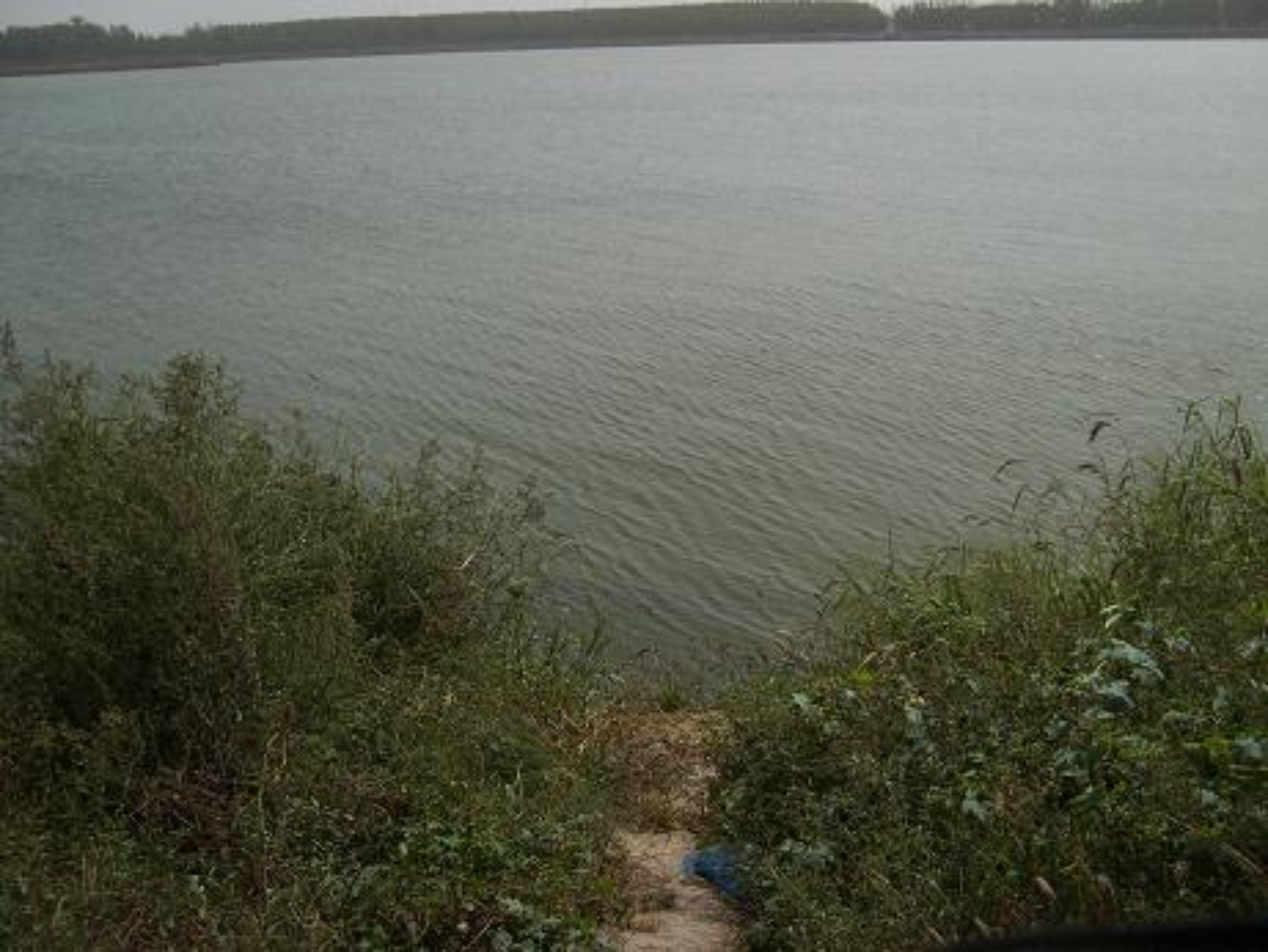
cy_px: 476
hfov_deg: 52.6
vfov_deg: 40.7
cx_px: 634
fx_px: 1282
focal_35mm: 35
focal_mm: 5.8
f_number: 7.1
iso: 50
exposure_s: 1/569
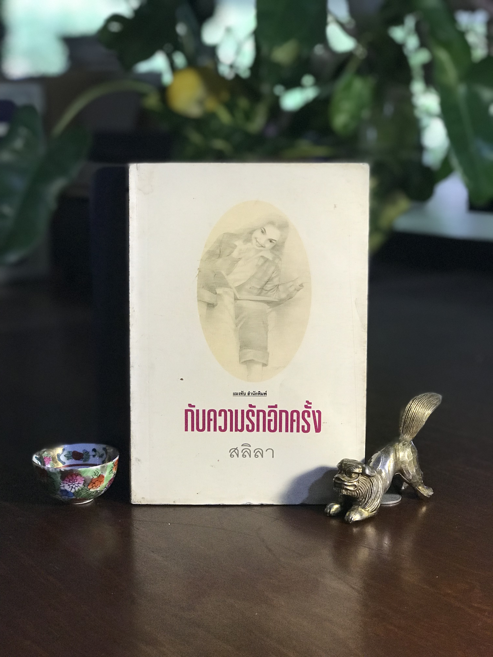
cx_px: 246
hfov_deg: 25.7
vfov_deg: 33.8
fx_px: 1082
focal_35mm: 57
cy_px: 328
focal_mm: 6.6
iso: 100
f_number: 2.8
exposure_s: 1/50
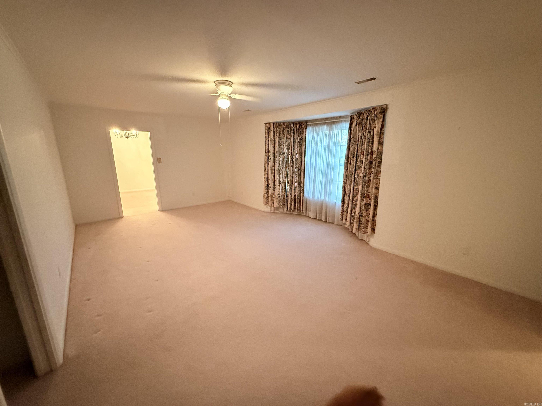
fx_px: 219
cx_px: 271
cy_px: 203
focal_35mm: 14
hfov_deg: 102.1
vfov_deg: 85.7
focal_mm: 2.22
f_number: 2.2
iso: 1250
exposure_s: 1/60
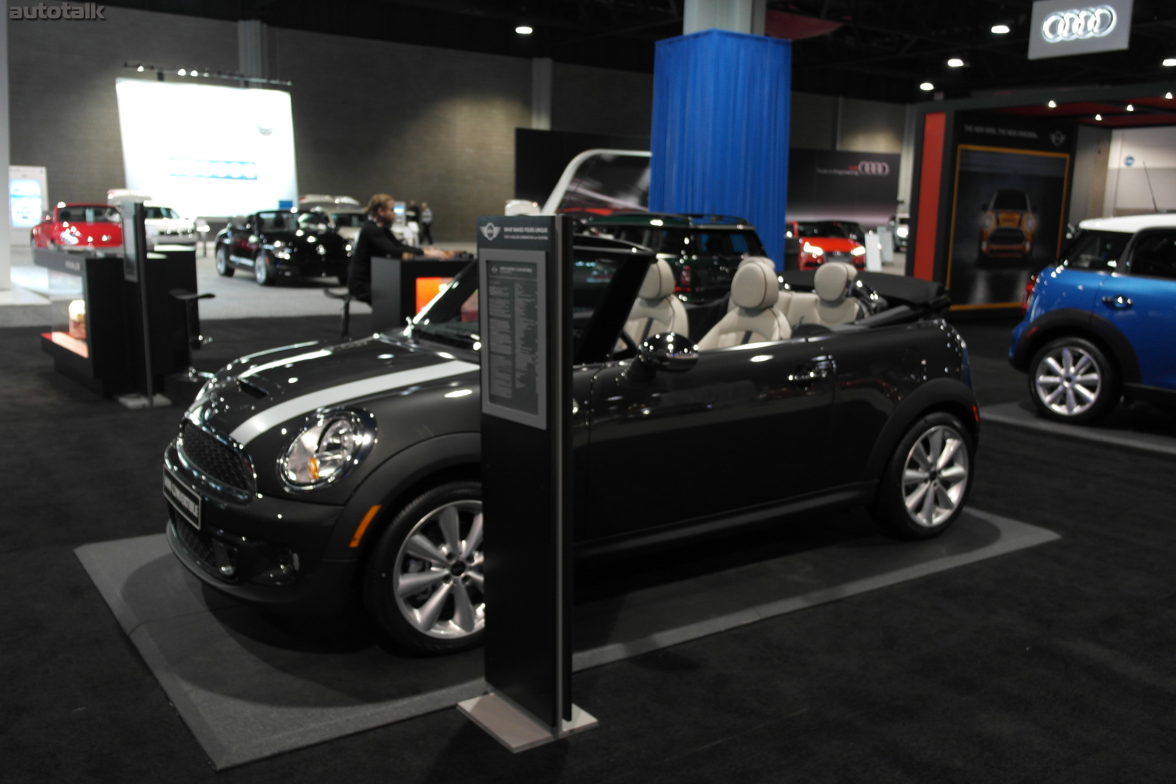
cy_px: 392
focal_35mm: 30
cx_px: 588
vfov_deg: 43.6
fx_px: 980
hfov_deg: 61.9
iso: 400
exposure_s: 1/25
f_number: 3.5
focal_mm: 20
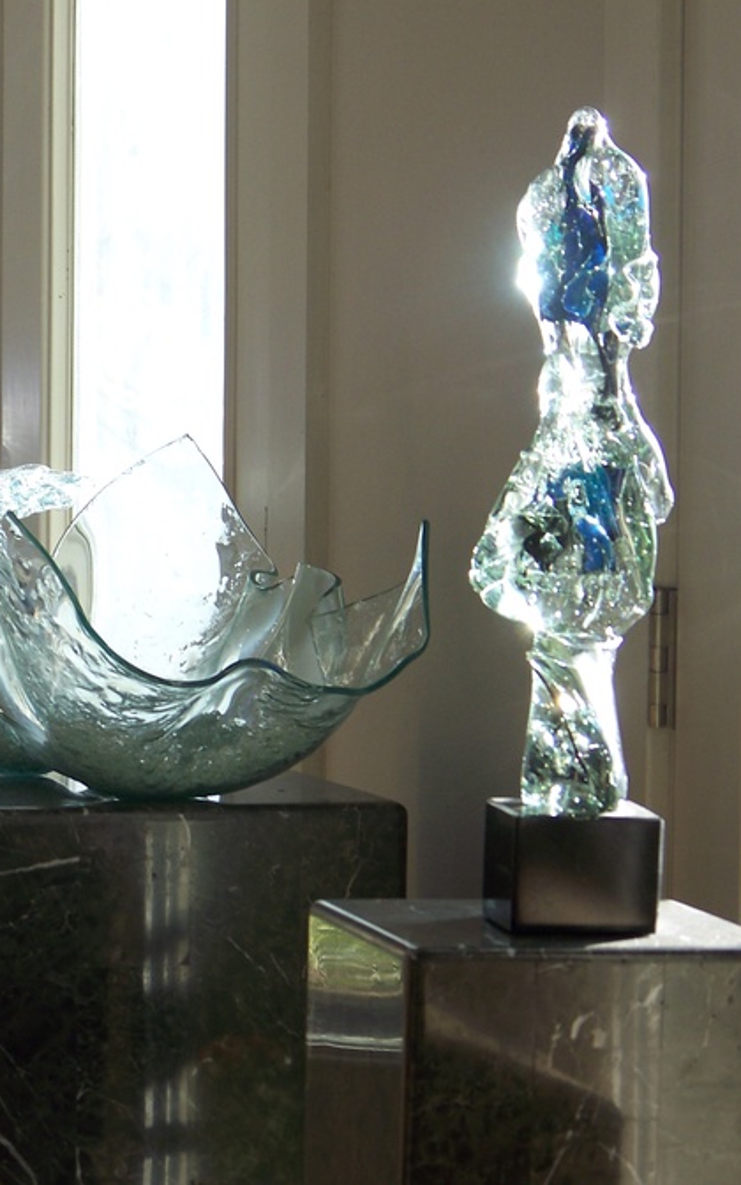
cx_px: 90
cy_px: 592
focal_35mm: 227
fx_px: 7335
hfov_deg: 5.8
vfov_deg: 9.2
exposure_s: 1/60
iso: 64
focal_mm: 25.7
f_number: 3.6
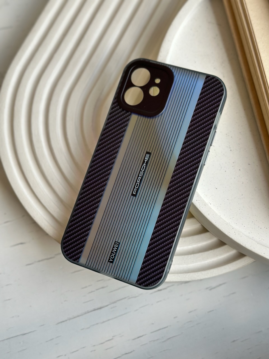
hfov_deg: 30.3
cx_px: 134
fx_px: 497
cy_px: 180
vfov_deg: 39.7
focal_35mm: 48
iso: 80
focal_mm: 6.86
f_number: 1.78
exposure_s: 1/379
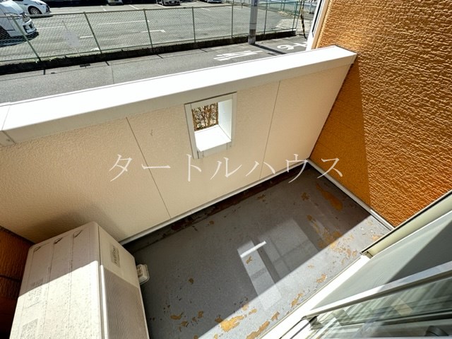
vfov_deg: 85.7
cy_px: 170
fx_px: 183
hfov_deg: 102.1
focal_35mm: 14
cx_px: 226
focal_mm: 2.22
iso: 40
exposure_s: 1/442
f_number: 2.2
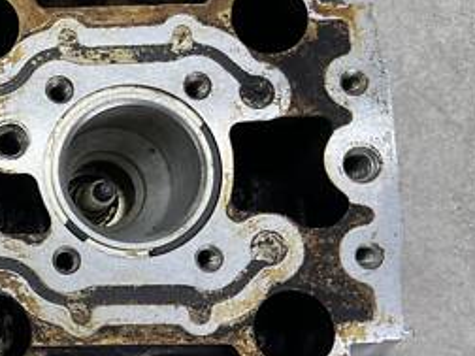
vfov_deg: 22.3
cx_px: -104
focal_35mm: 66
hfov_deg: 26.0
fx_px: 906
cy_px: 179
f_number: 1.6
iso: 40
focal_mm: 5.1
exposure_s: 1/169
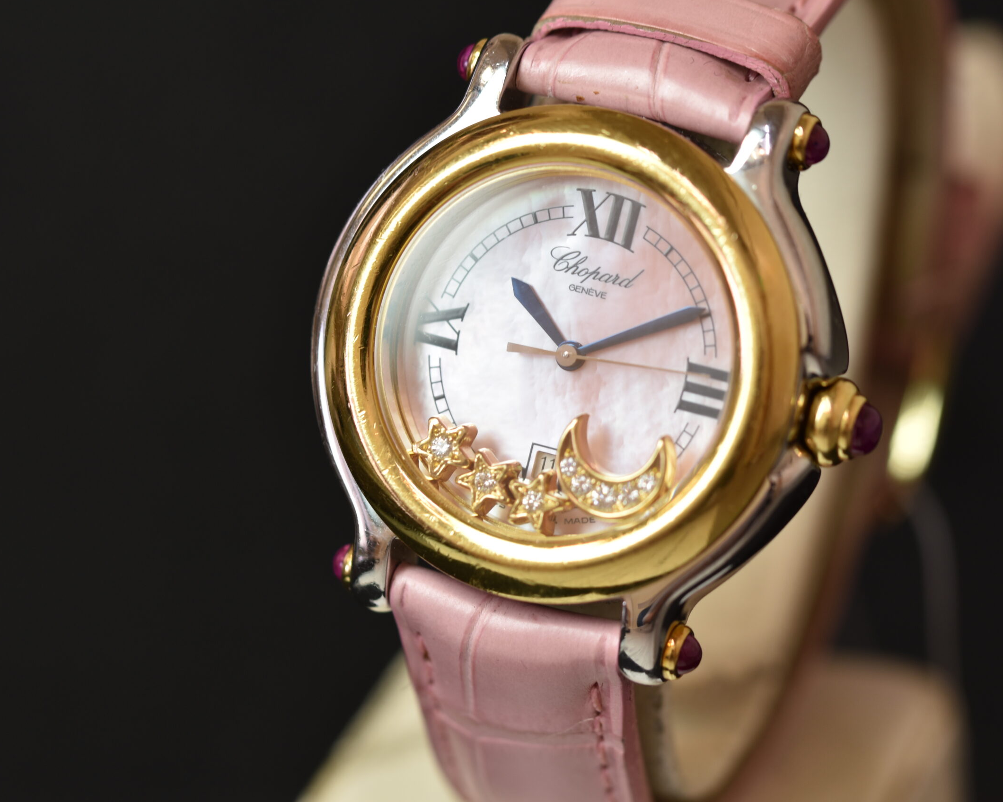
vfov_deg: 10.1
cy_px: 401
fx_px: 4542
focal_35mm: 153
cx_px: 517
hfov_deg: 12.6
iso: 100
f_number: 5
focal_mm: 90
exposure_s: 1/30
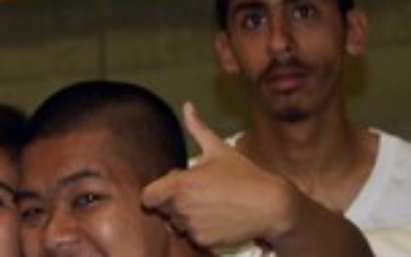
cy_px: 312
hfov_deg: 4.1
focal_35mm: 507
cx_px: -246
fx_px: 5679
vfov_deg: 2.6
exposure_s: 1/60
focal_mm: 70
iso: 400
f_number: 4.5
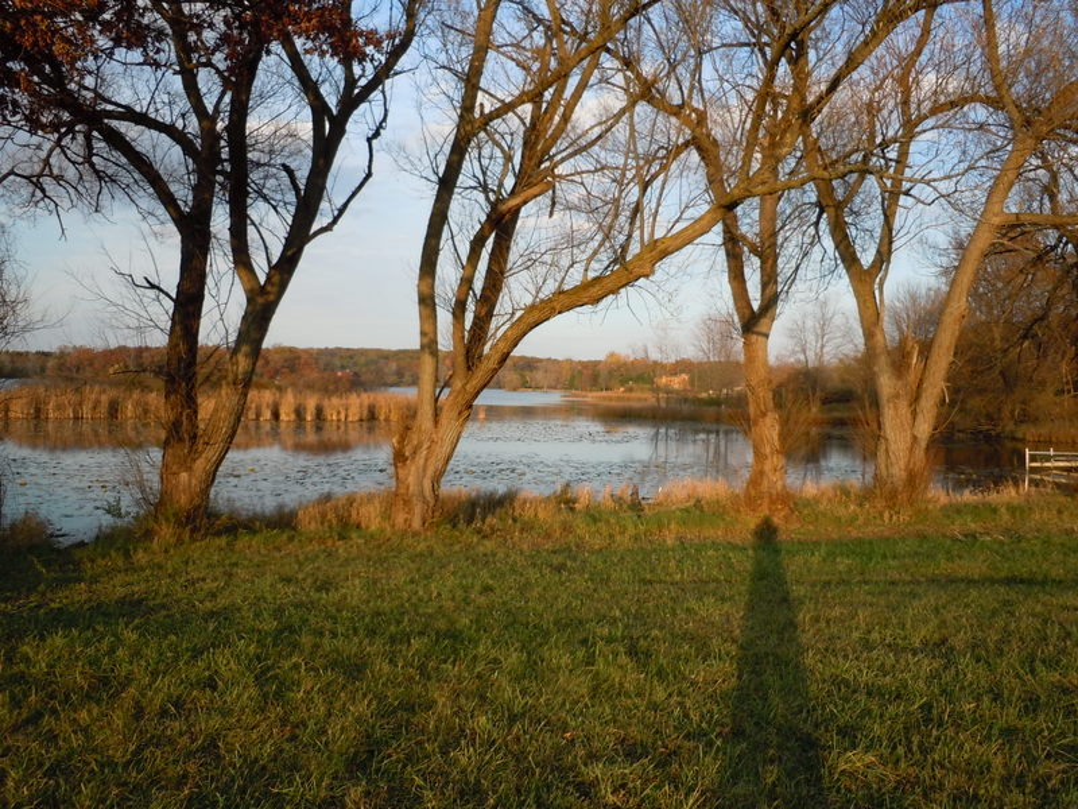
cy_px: 404
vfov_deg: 49.7
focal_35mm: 28
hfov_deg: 63.4
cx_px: 539
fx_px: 872
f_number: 3.7
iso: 100
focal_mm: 5
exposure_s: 1/320
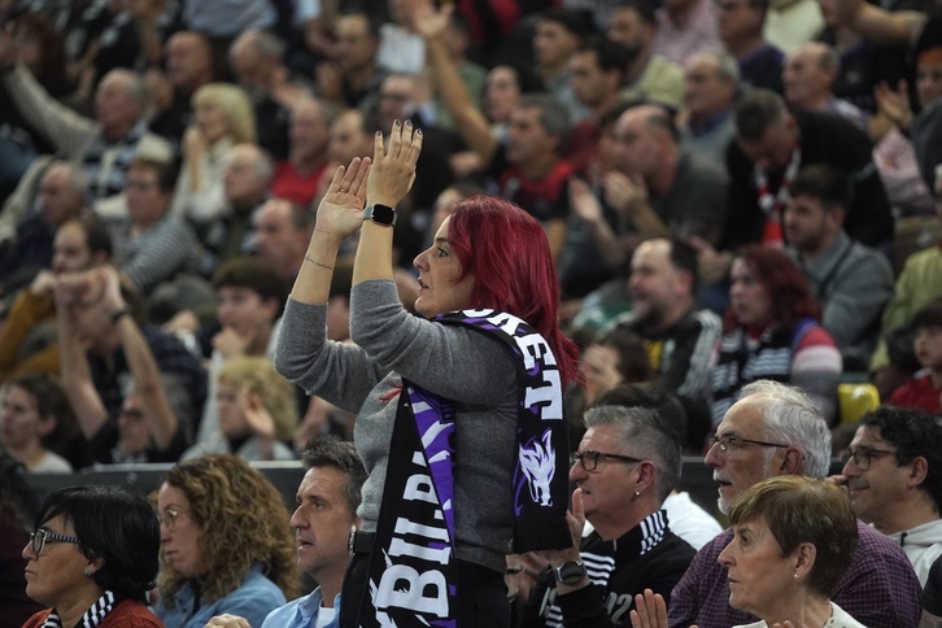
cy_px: 314
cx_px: 471
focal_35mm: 200
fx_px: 5233
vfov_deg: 6.9
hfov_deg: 10.3
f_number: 4
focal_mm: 200
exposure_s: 1/800
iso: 4000
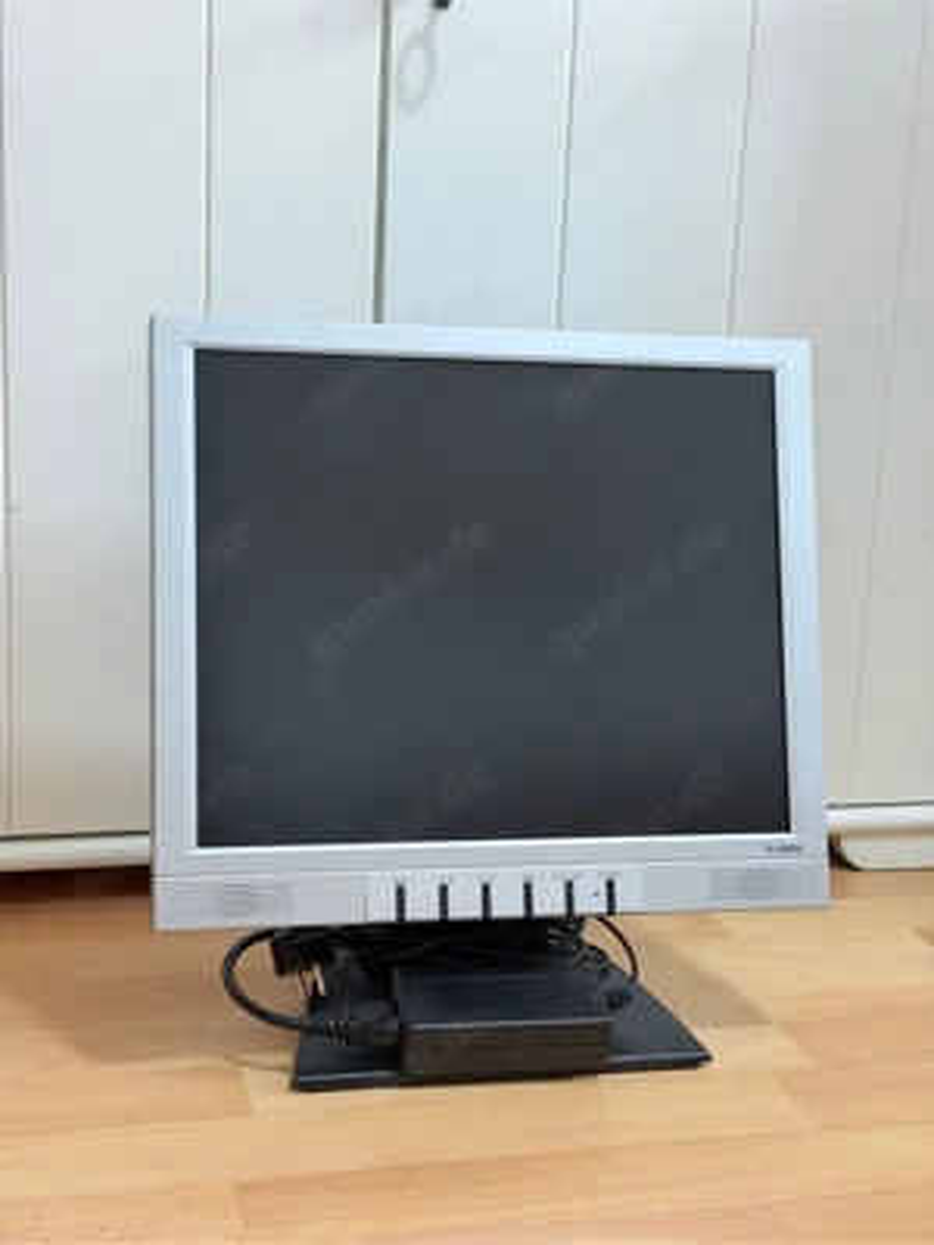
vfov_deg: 39.7
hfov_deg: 30.3
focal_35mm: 48
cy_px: 622
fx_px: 1727
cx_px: 467
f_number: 1.78
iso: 800
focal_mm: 6.76
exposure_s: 1/22
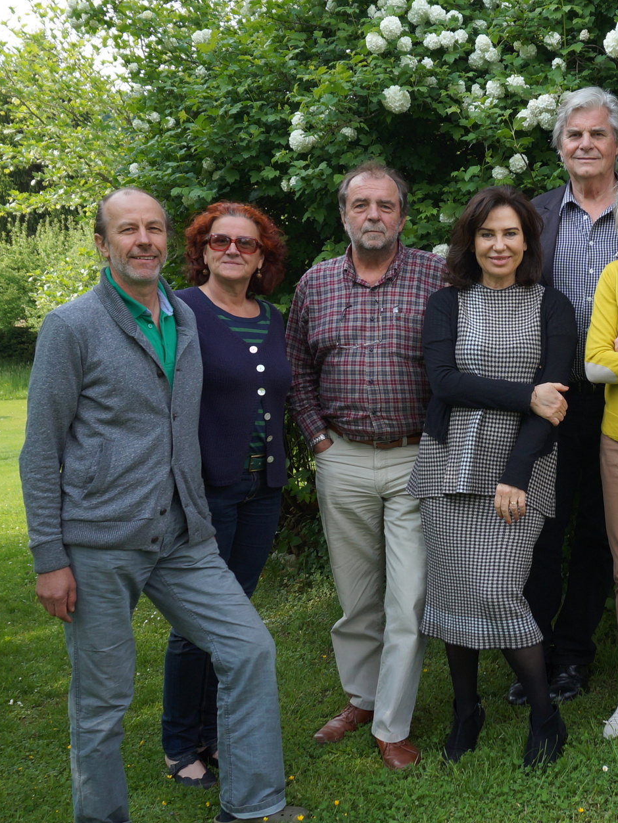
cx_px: 520
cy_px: 419
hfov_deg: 30.5
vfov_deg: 41.2
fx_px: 1095
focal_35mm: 46
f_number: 4.5
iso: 200
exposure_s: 1/320
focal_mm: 16
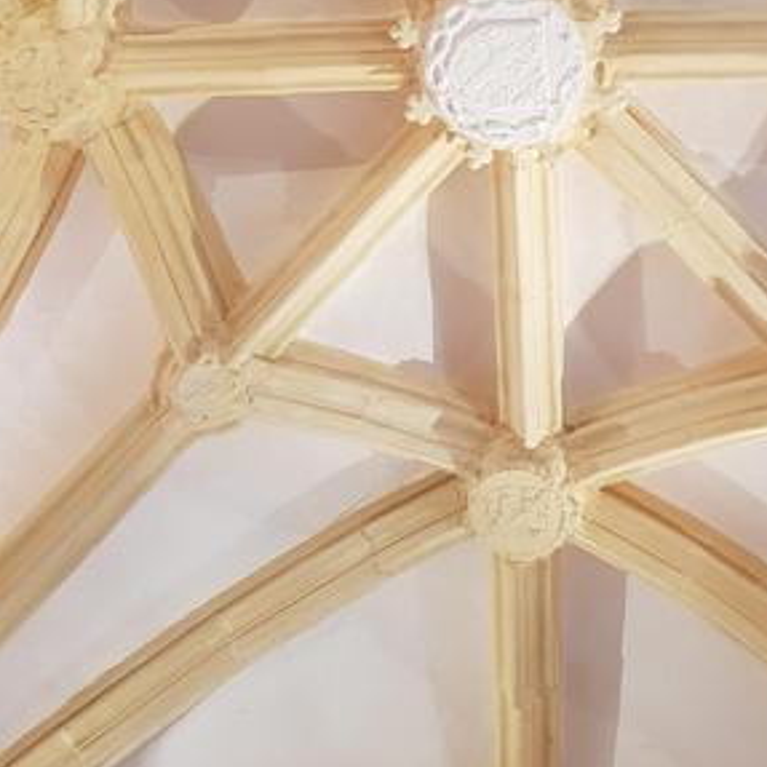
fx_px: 1203
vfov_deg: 34.1
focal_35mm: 48
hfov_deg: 34.7
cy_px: 139
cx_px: 556
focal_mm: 4.2
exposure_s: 1/33
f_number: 1.7
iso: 250
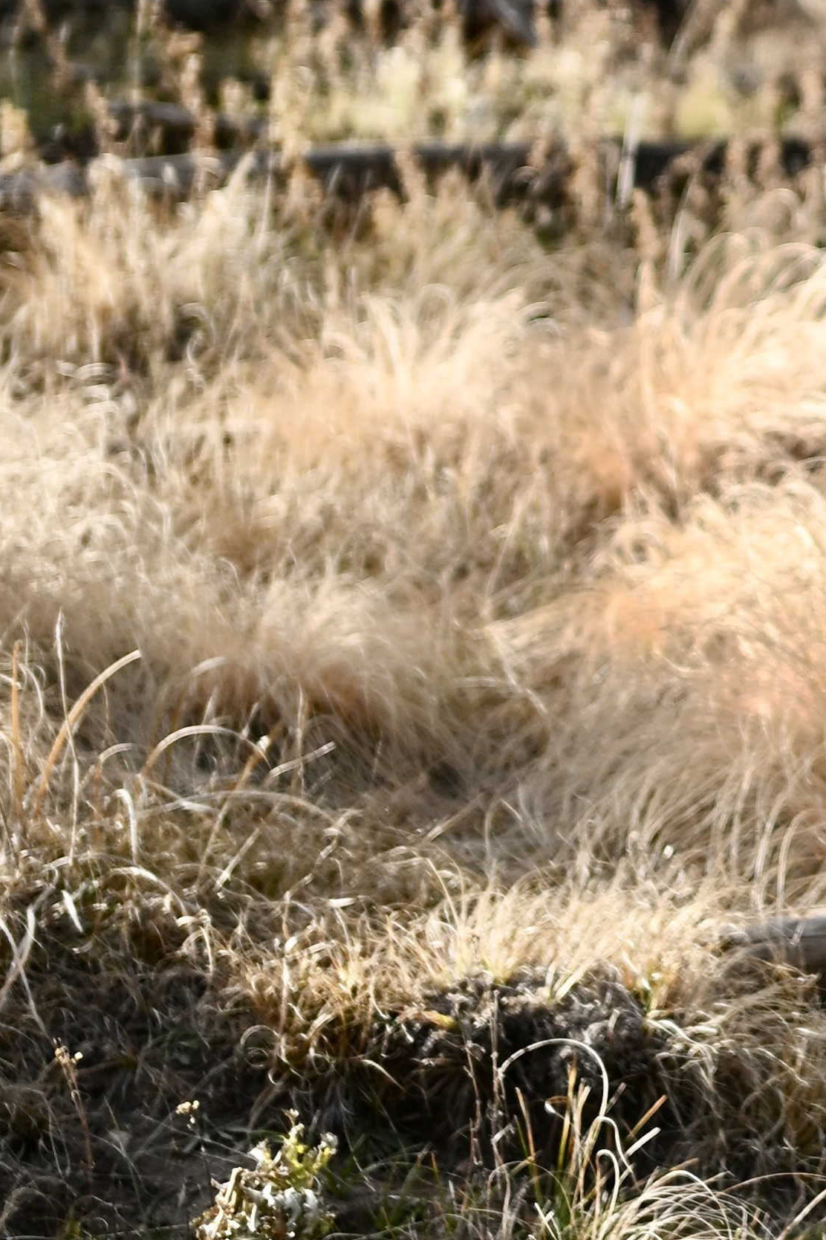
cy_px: 294
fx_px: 4990
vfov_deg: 14.1
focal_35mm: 145
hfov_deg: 9.3
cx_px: 1125
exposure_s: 1/6400
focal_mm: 40
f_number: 2
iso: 400
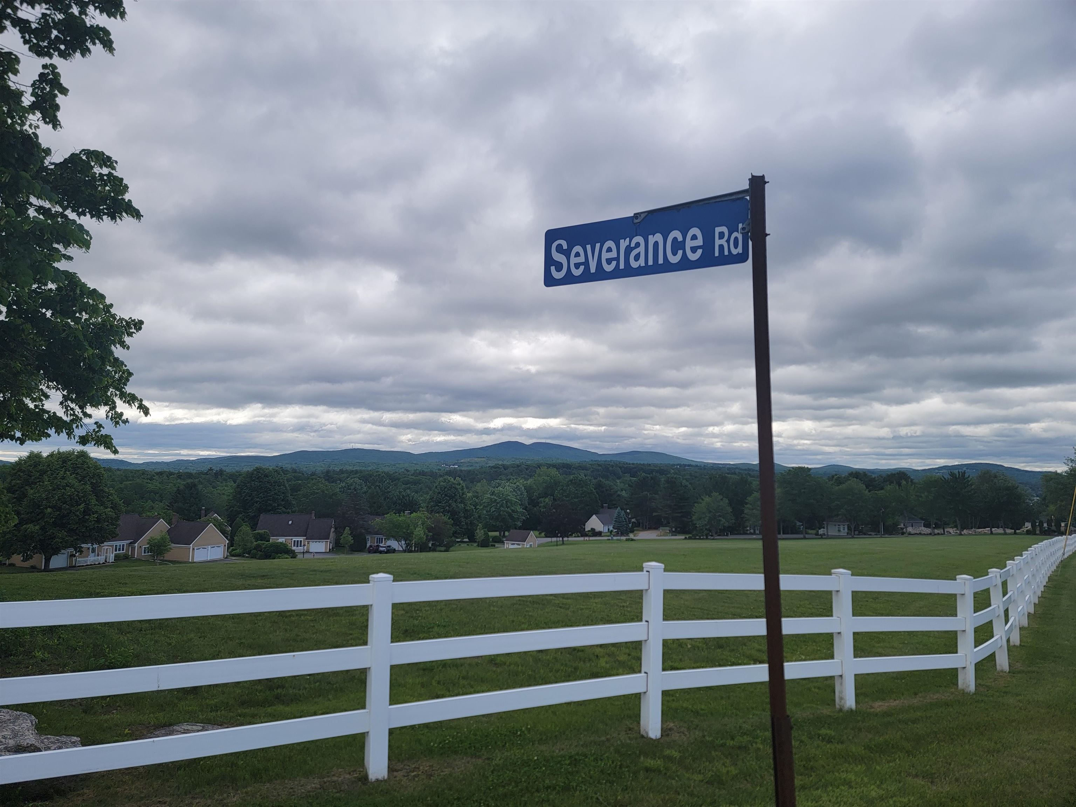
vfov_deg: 56.8
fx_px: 746
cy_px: 404
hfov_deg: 71.6
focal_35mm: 24
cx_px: 538
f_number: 1.8
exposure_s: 1/1027
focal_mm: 6.7
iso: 16
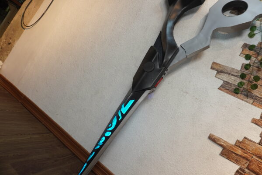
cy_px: 88
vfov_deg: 53.1
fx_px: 175
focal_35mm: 24
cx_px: 131
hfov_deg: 73.7
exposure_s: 1/80
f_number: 4
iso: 400
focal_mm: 16
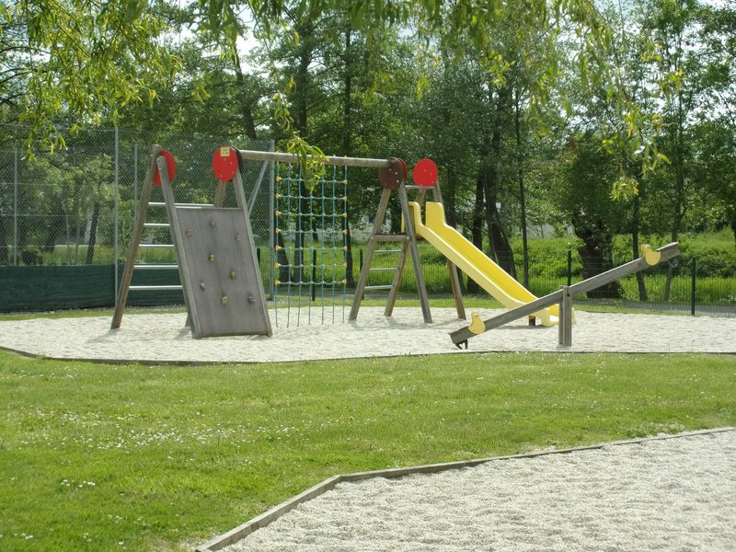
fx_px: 1616
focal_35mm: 76
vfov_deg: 19.4
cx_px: 368
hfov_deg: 25.7
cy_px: 276
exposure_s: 1/420
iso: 80
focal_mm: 13.6
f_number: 4.7
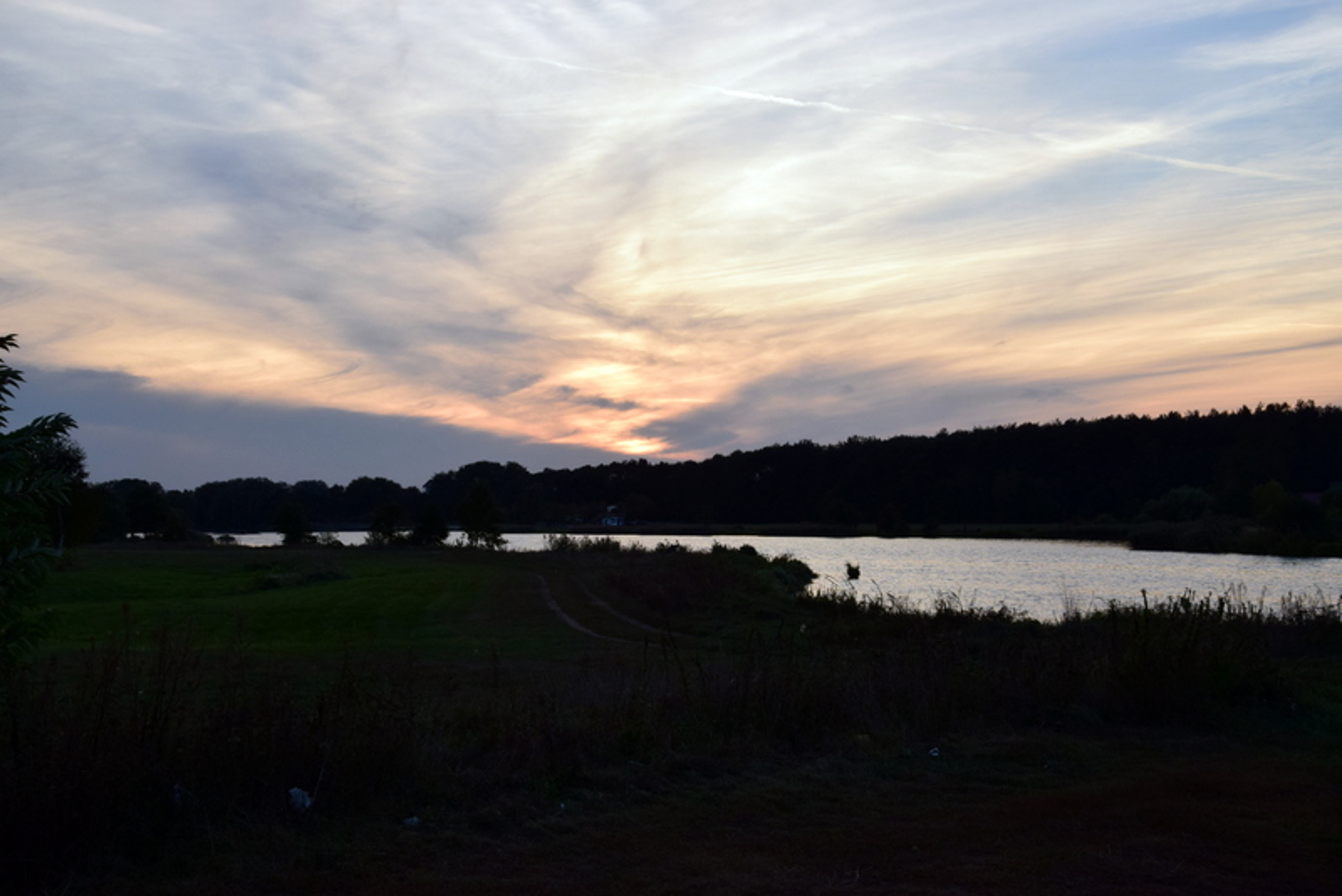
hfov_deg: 43.6
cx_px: 671
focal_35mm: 45
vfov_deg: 29.9
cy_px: 448
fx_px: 1678
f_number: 10
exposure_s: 1/160
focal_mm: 30
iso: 400
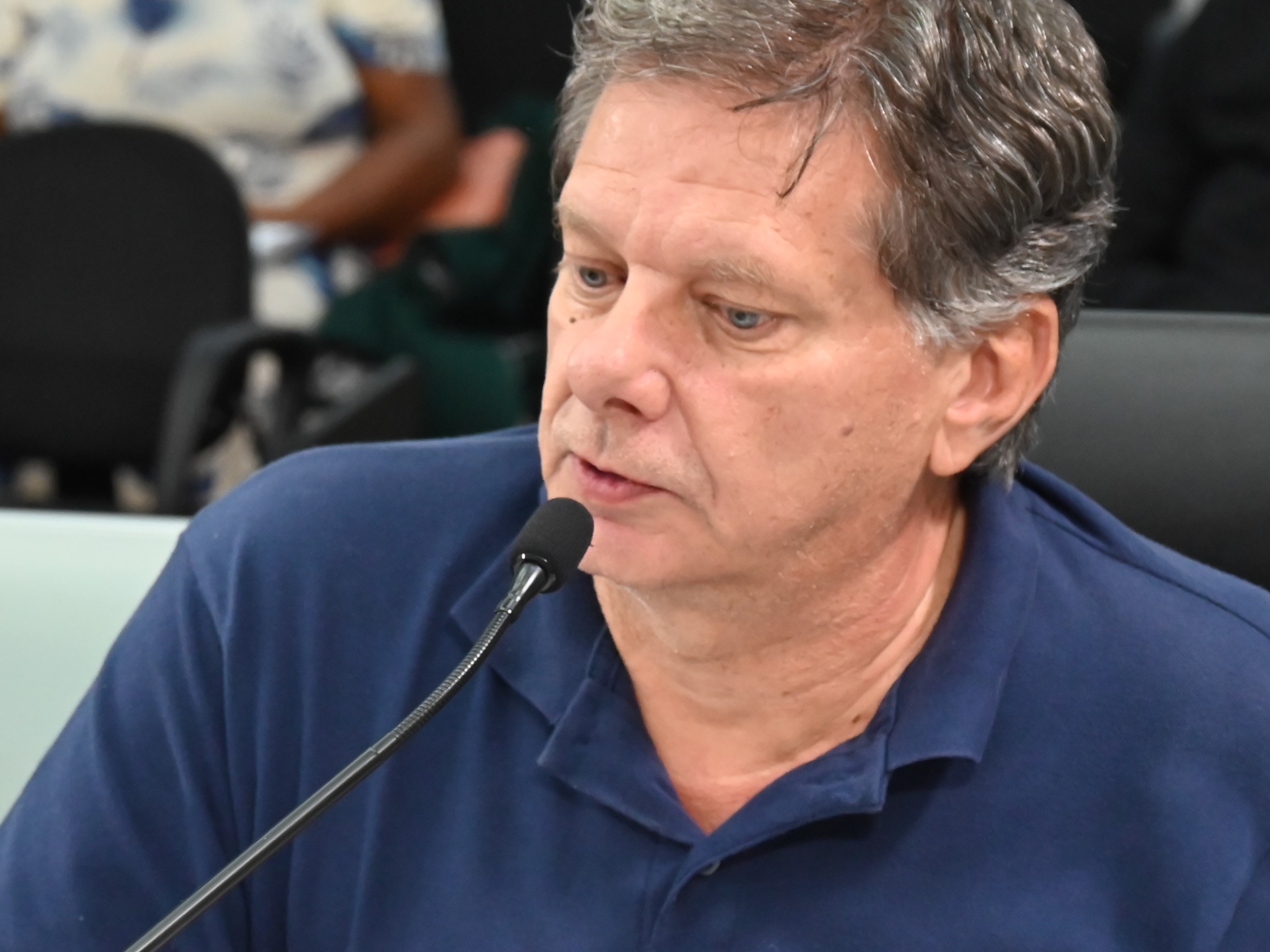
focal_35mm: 180
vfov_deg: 8.2
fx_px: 6604
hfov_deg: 11.0
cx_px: 348
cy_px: 654
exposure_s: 1/125
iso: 2800
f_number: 6
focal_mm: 73
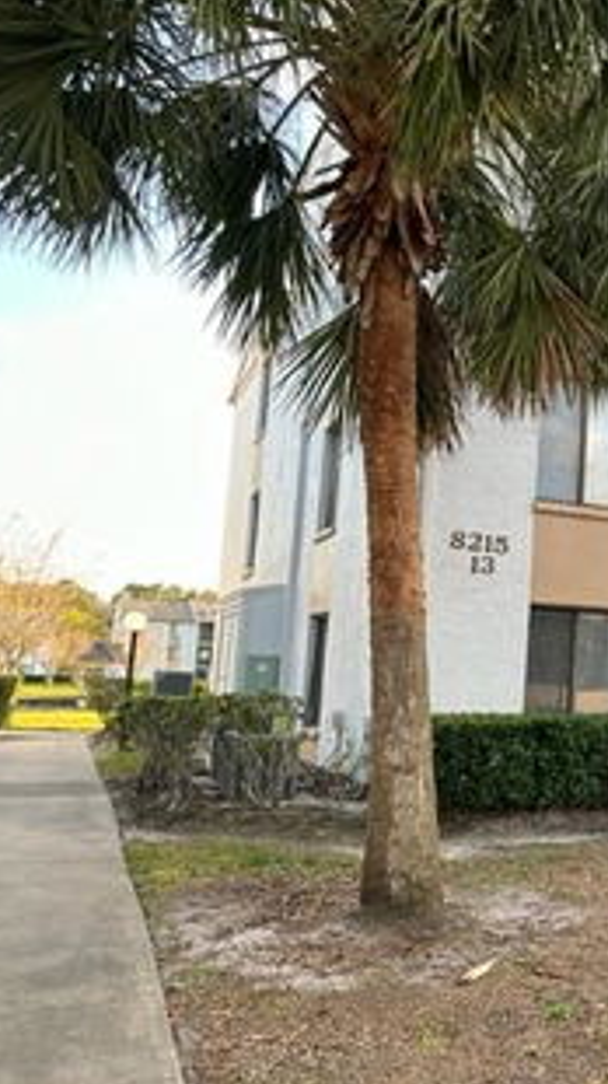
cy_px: 556
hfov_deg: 28.8
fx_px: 1033
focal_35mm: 36
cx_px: 715
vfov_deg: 55.3
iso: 80
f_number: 1.78
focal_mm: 6.86
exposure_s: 1/194
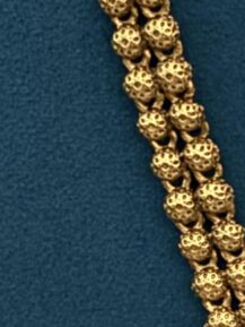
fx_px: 1735
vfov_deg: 10.7
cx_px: 479
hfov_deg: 7.8
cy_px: 148
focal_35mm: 184
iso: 1000
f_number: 1.6
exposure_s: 1/17
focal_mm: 5.96
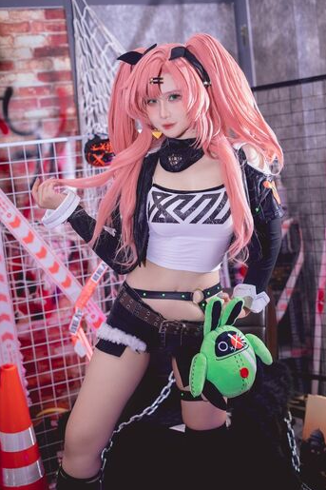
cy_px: 246
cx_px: 164
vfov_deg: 38.9
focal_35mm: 51
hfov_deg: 26.5
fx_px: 693
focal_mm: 50
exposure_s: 1/100
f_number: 2.8
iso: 100
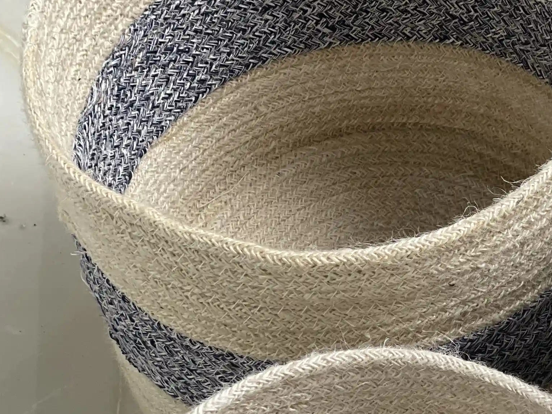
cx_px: 714
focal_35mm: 138
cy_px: 431
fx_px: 2200
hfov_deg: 13.8
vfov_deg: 10.6
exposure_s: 1/122
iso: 50
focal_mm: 6
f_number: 2
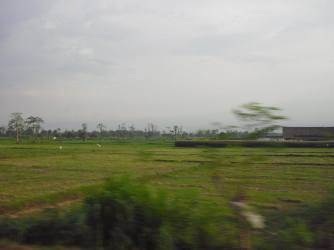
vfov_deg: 37.7
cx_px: 167
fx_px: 367
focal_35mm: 38
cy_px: 125
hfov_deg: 49.0
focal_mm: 6.2
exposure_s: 1/100
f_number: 8
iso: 100
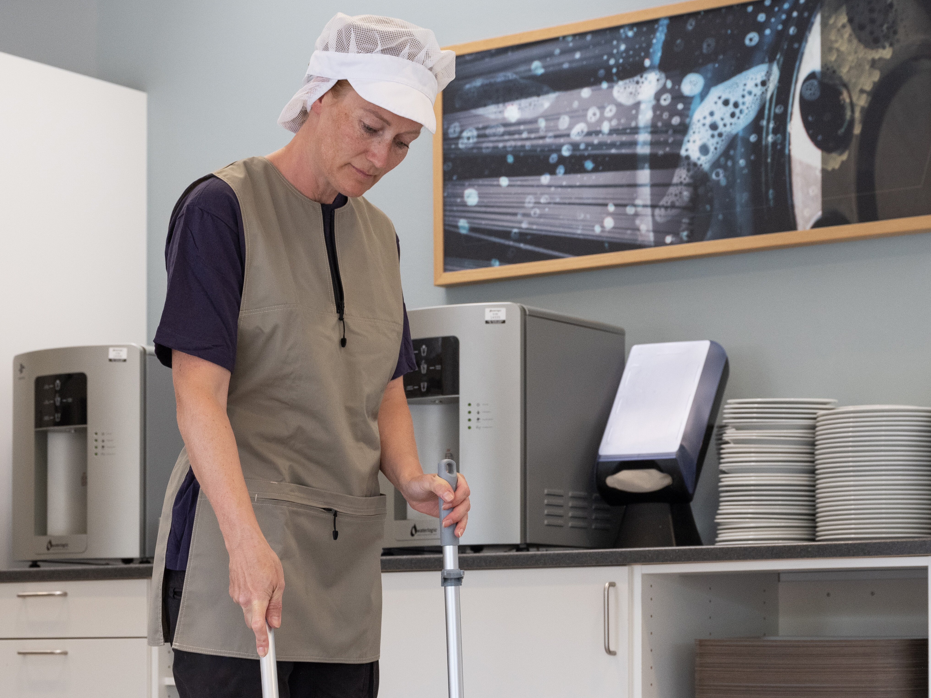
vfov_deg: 16.3
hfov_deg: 22.0
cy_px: 660
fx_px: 2394
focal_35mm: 89
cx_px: 355
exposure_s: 1/125
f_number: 6.4
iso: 500
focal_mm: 56.5
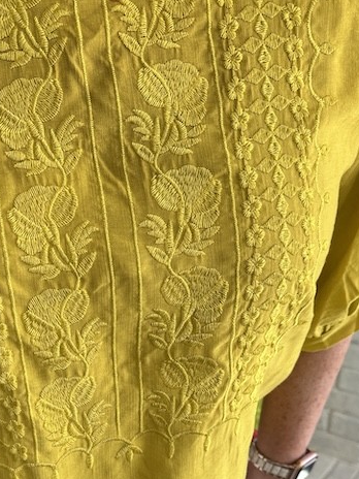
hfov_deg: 28.7
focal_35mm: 50
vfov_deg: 35.9
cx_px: 94
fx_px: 691
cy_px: 429
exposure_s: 1/121
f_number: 1.78
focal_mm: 6.86
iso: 80
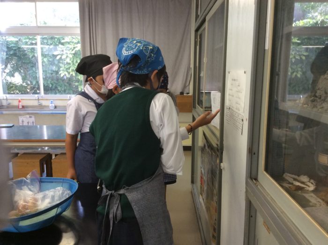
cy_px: 122
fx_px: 303
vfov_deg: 44.1
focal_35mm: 32
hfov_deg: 56.9
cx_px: 164
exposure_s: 1/24
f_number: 2.4
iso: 64
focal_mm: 3.3
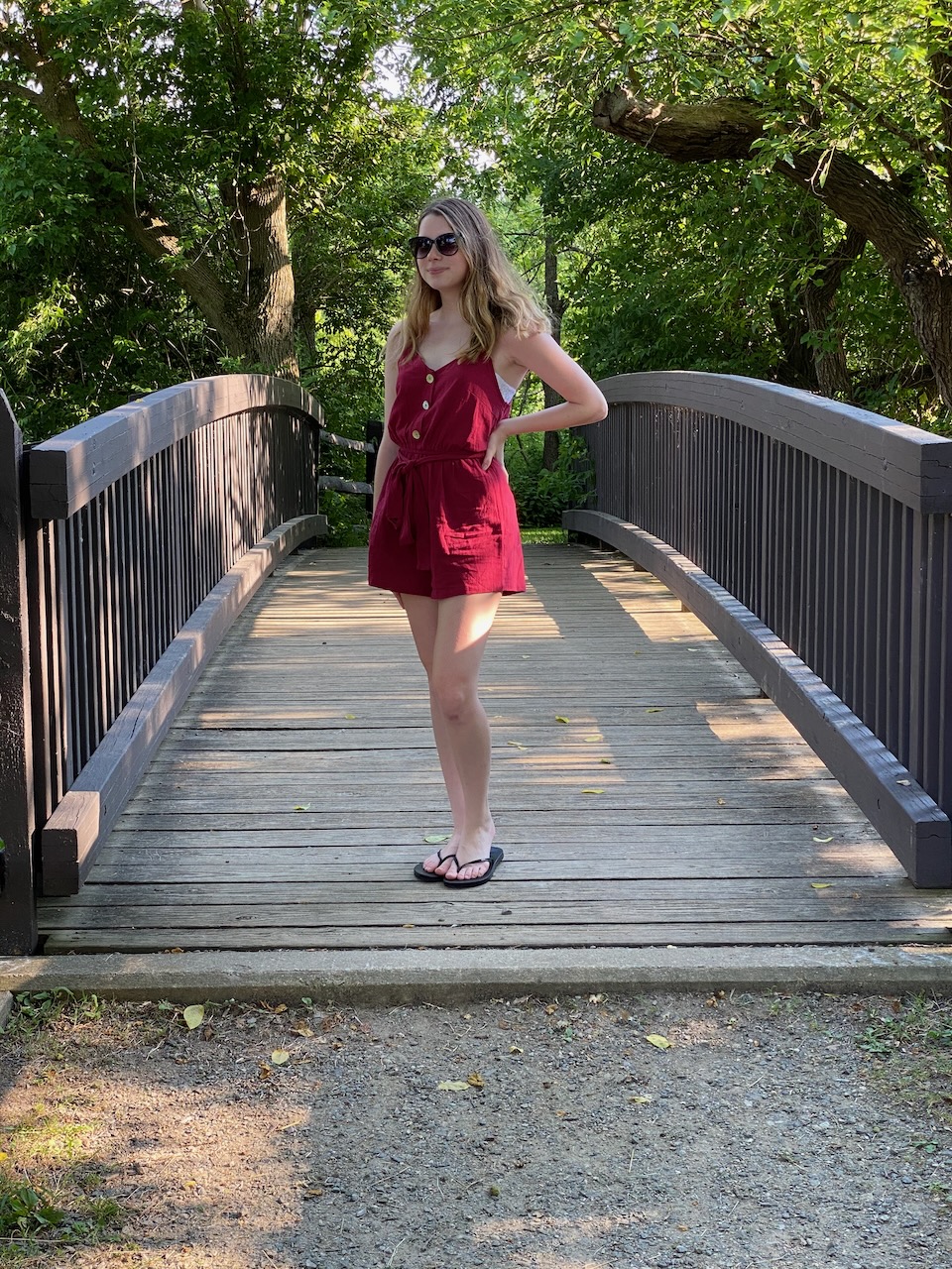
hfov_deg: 28.0
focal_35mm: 52
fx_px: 1907
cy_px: 634
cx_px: 476
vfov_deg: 36.8
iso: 50
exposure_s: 1/122
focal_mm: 6
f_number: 2
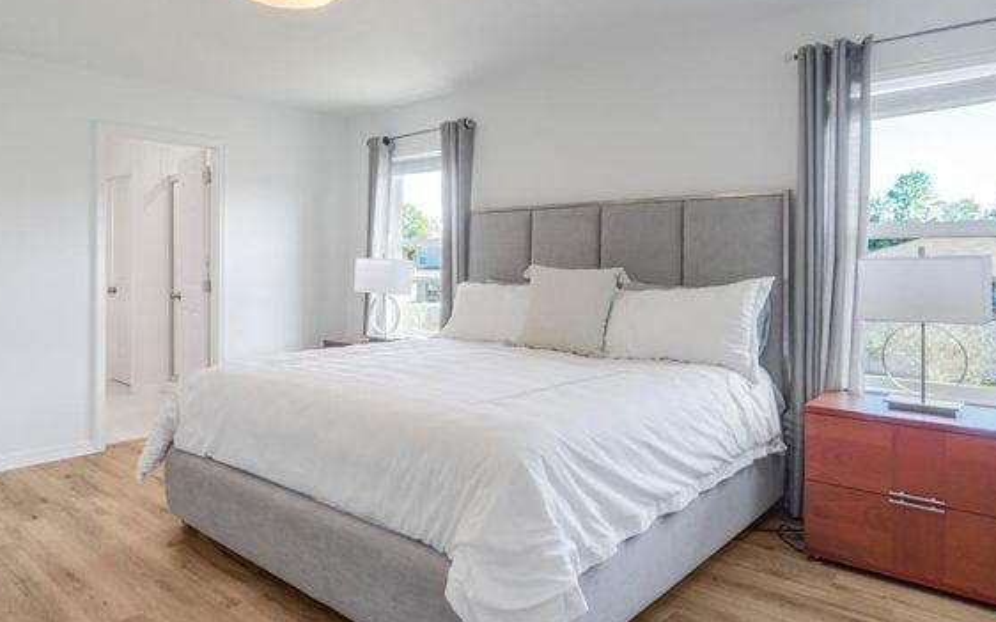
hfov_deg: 77.0
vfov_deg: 52.9
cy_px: 277
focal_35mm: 23
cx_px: 456
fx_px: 624
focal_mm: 12
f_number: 2.5
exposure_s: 1/50
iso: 100
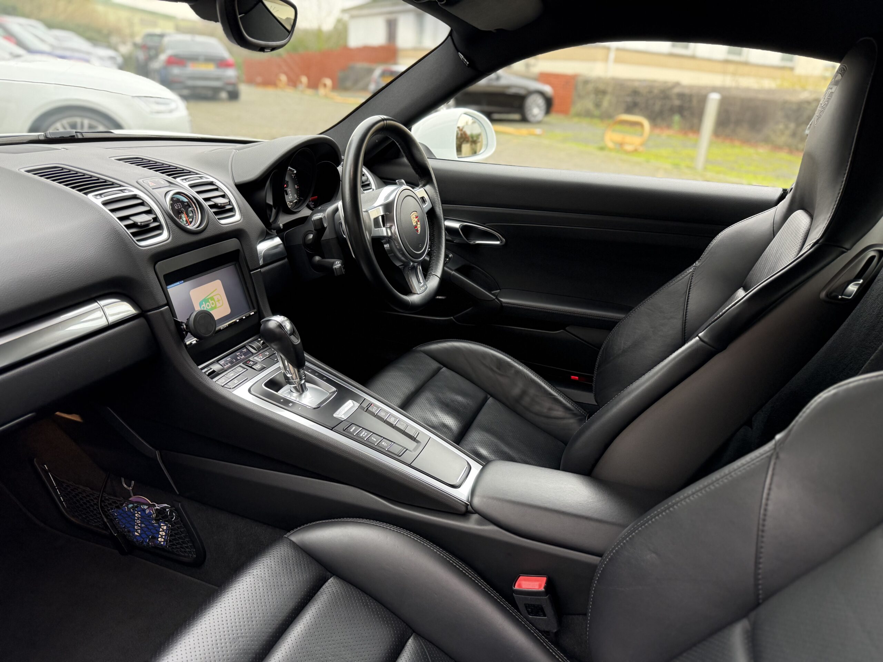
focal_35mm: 24
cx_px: 442
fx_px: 612
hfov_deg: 71.6
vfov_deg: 56.8
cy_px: 331
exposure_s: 1/94
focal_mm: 6.76
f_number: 1.78
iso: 200
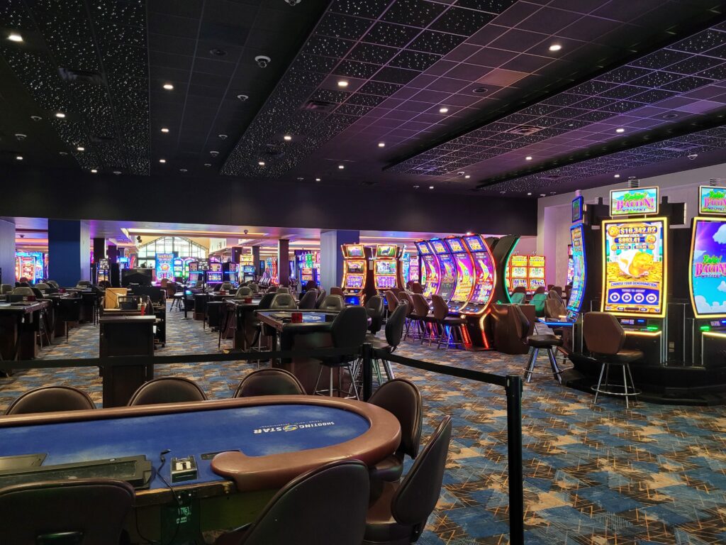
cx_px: 363
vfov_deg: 53.1
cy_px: 272
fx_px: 545
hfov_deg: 67.3
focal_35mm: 26
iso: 400
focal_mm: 5.4
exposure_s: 1/40
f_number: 1.8
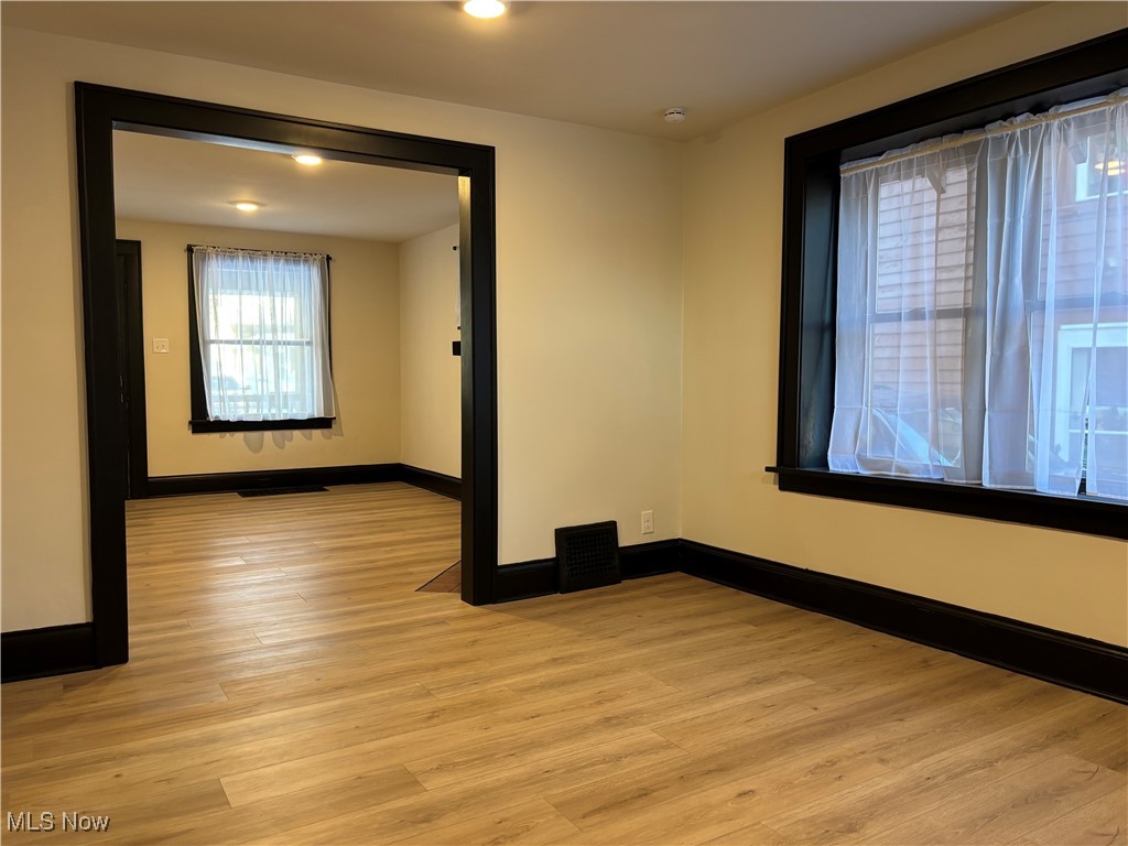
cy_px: 423
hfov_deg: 67.3
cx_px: 564
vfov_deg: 53.1
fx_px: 847
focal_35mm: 26
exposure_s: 1/60
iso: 160
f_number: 1.6
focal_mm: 5.96
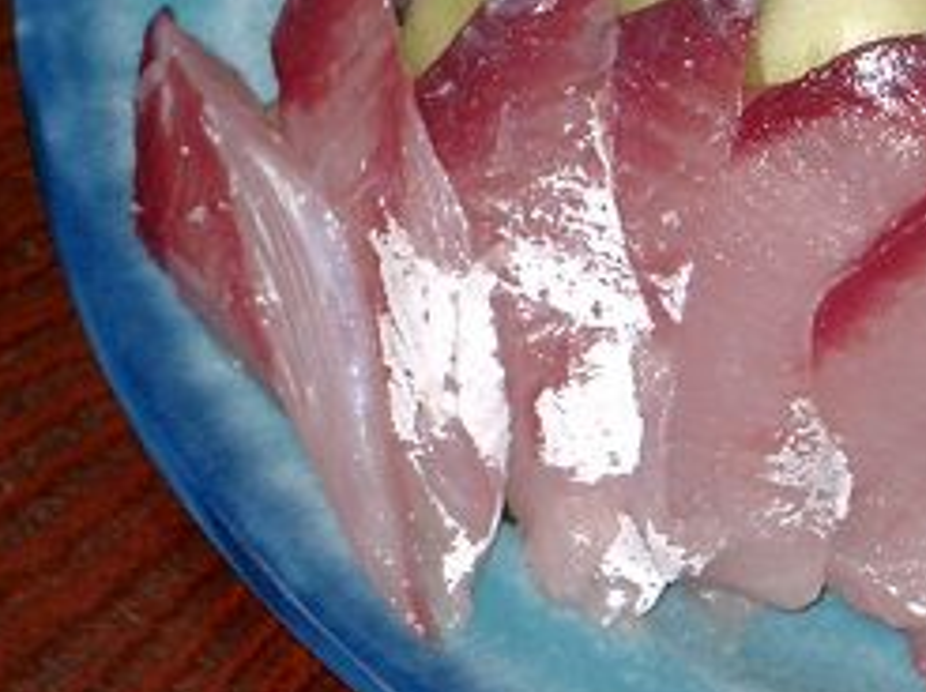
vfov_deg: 5.0
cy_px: 9
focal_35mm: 296
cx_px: 1186
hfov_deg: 6.6
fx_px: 7910
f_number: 4.8
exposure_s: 1/60
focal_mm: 22.8
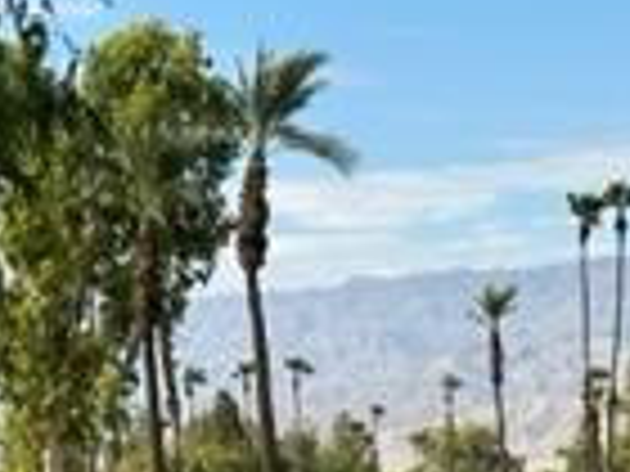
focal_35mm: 219
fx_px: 3986
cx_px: -333
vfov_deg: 6.6
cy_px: 877
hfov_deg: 8.8
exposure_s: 1/3367
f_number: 1.78
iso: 64
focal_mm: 6.86
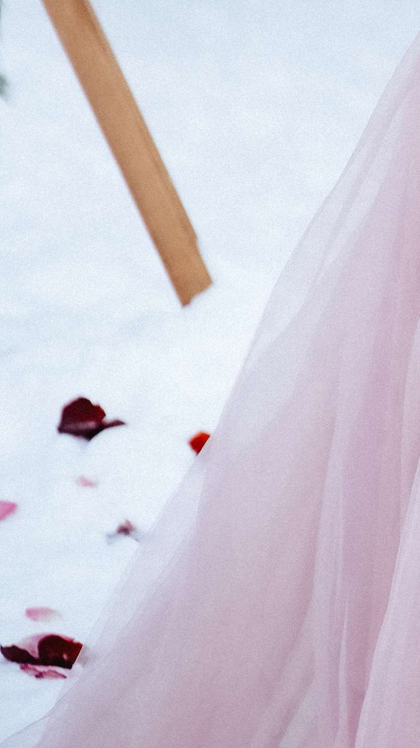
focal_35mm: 256
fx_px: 5071
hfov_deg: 4.7
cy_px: -228
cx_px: 604
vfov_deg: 8.3
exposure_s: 1/5000
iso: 1600
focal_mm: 85
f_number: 2.8
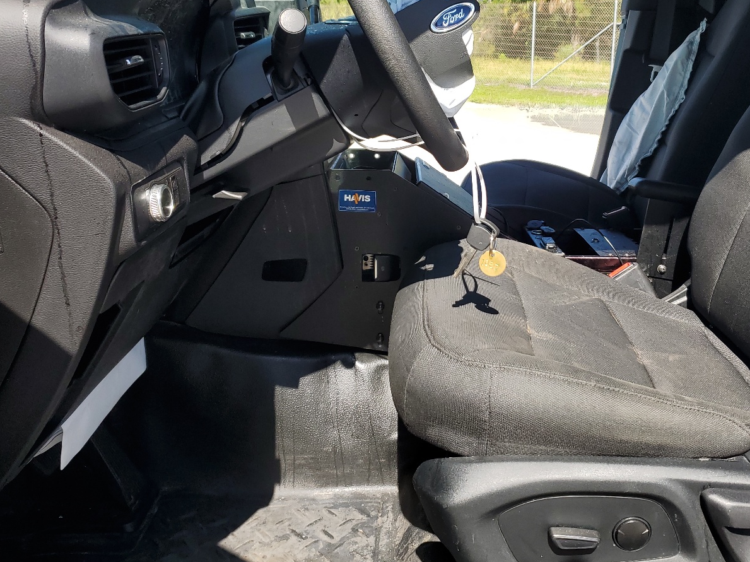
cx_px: 451
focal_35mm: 35
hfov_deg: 52.3
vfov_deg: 40.3
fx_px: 758
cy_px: 195
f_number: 1.5
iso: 50
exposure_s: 1/1250
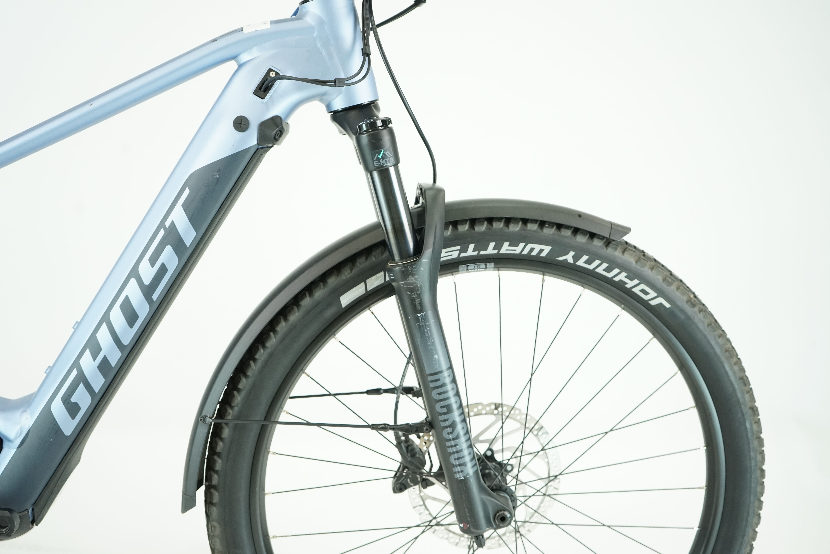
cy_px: 277
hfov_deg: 50.7
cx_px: 415
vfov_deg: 35.1
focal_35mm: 38
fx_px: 876
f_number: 5
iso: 2500
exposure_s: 1/200
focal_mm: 38
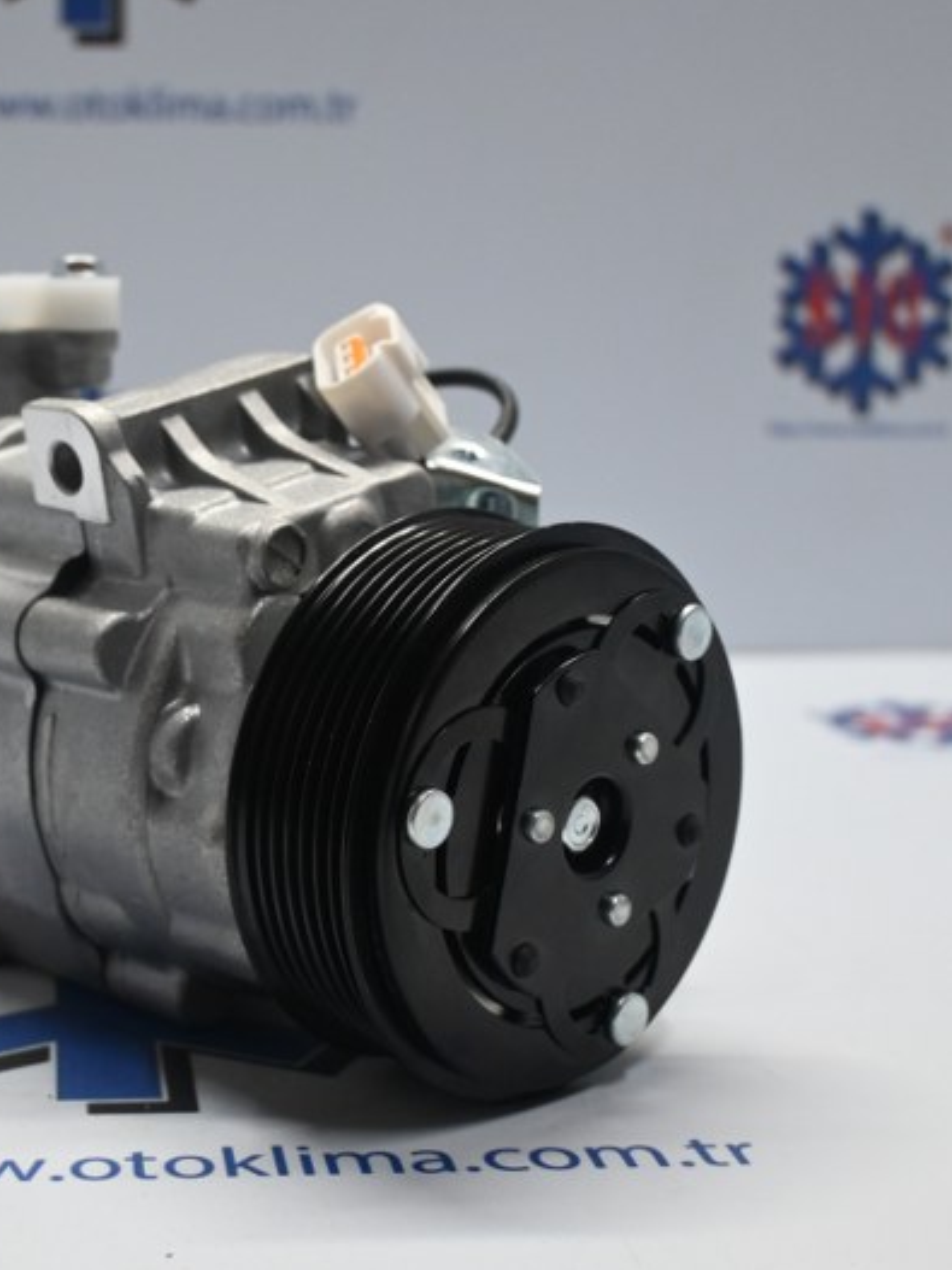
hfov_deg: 26.1
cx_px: 157
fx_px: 2008
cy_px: 633
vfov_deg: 35.1
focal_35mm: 55
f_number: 4.2
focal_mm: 25
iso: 1100
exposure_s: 1/125
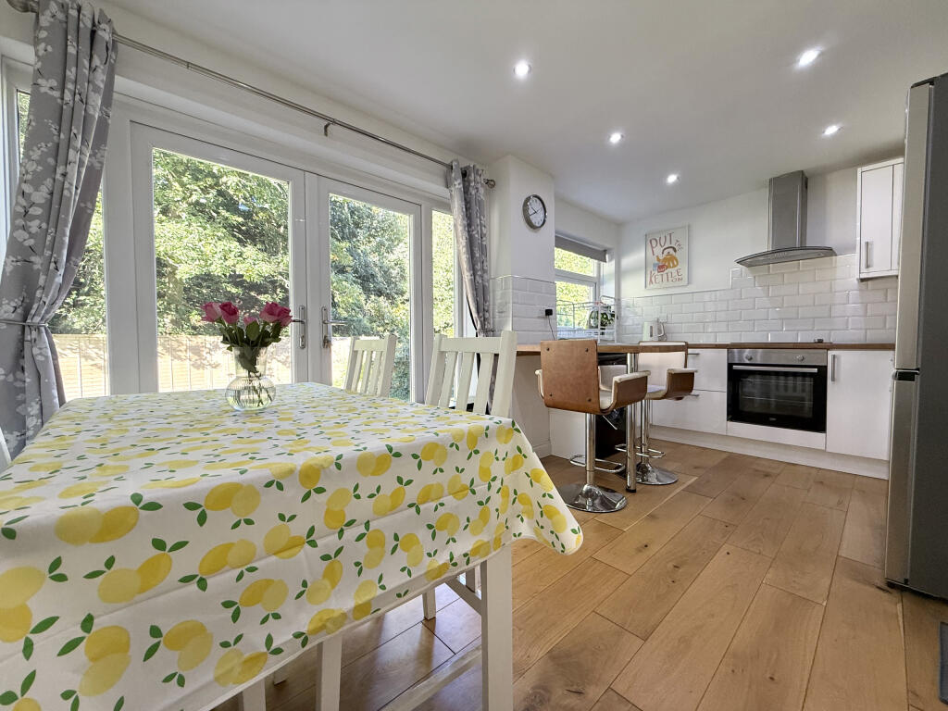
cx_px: 474
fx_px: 383
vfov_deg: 85.7
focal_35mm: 14
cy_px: 356
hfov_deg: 102.1
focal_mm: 2.22
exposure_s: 1/99
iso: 125
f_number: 2.2
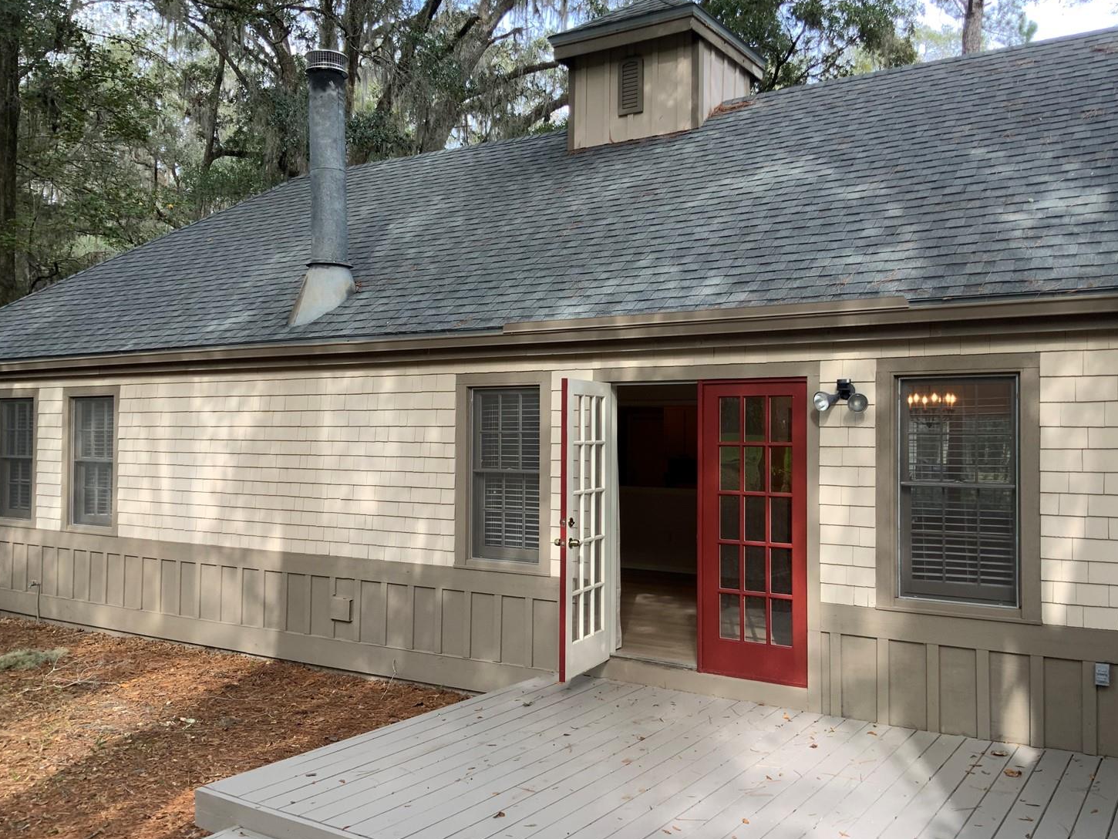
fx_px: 1034
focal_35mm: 32
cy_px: 416
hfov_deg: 56.7
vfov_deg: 44.2
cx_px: 608
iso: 16
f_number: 1.8
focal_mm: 3
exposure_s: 1/152
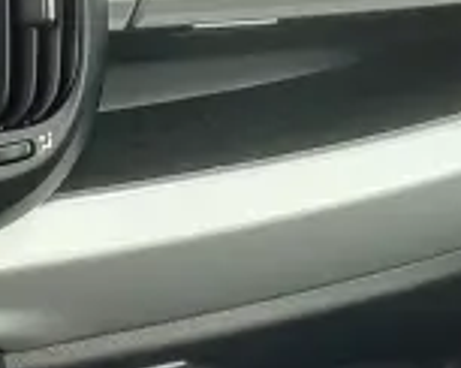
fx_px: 1281
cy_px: 163
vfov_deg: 16.3
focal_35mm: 94
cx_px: -36
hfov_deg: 19.6
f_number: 1.8
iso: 100
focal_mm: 5.56
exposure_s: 1/202
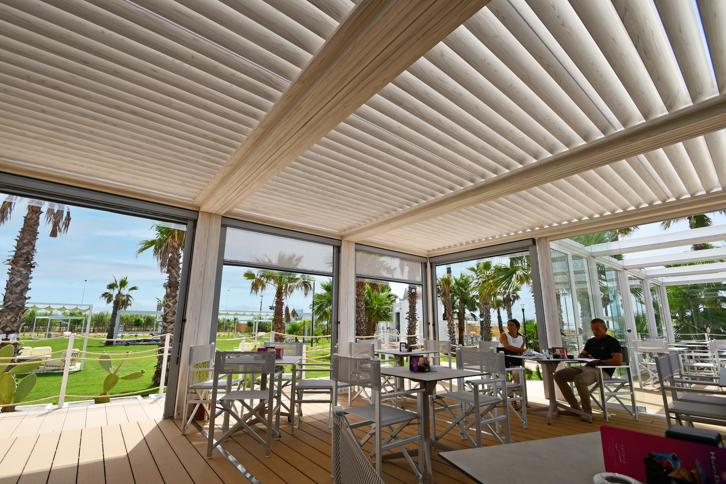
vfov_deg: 77.3
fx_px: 302
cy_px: 242
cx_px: 363
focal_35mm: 15
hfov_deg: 100.4
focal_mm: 10
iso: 100
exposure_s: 1/320
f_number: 9
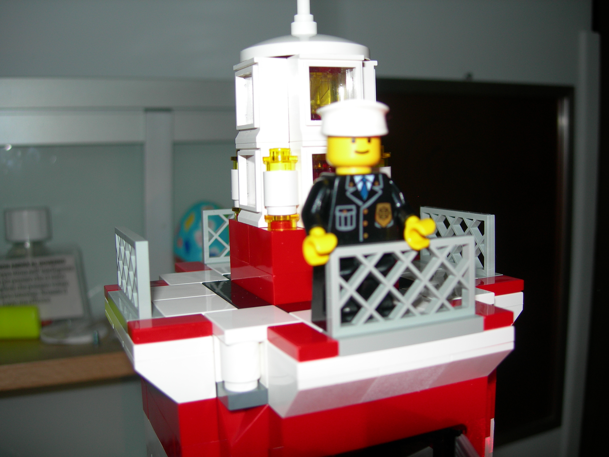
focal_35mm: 38
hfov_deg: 49.0
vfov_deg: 37.7
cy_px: 228
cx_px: 304
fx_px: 669
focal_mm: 7.8
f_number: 2.8
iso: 50
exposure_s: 1/60.1
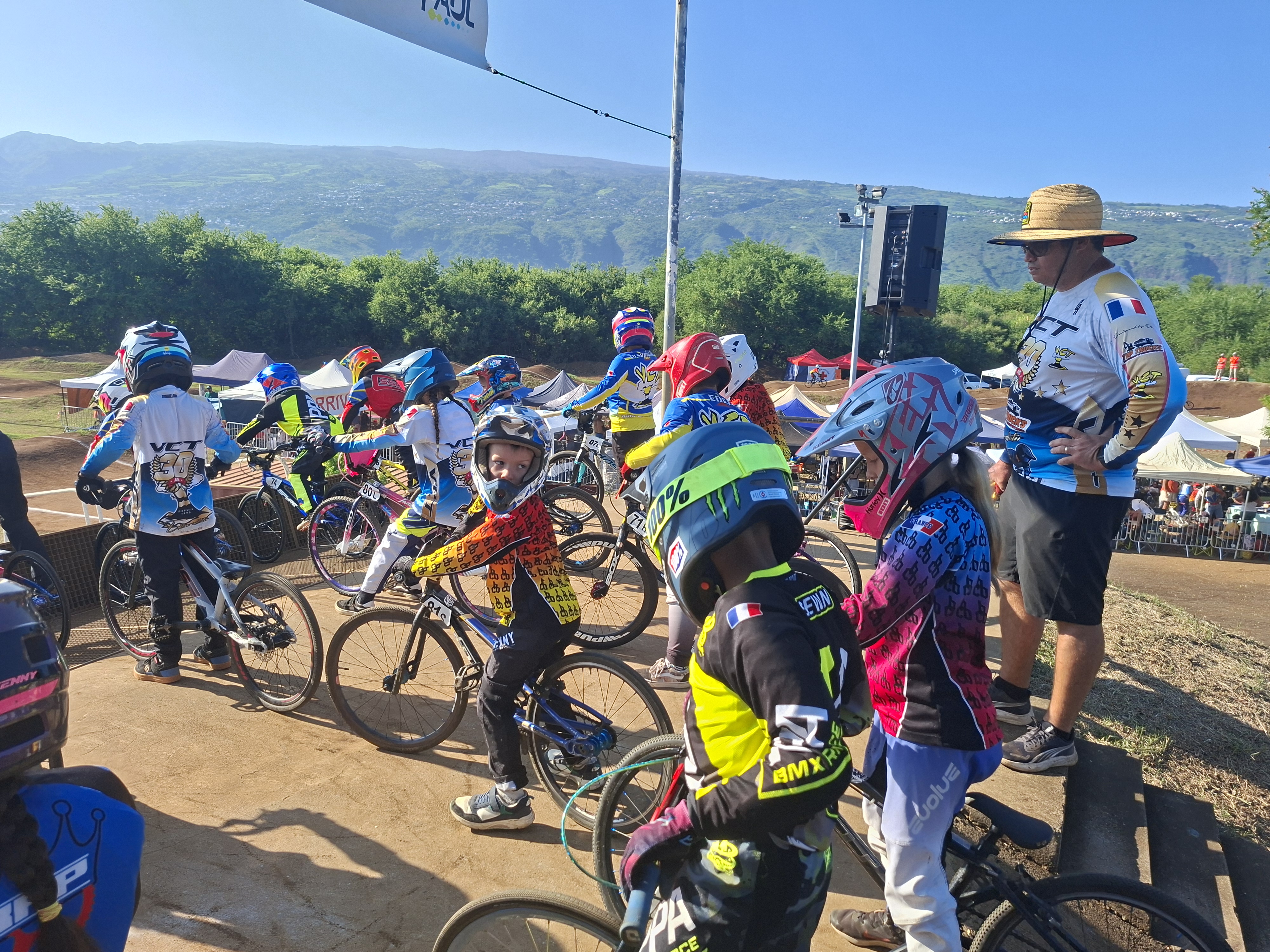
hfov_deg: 73.9
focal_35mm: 23
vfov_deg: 58.9
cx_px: 635
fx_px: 844
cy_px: 476
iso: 50
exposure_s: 1/1412
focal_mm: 5.54
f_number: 1.8
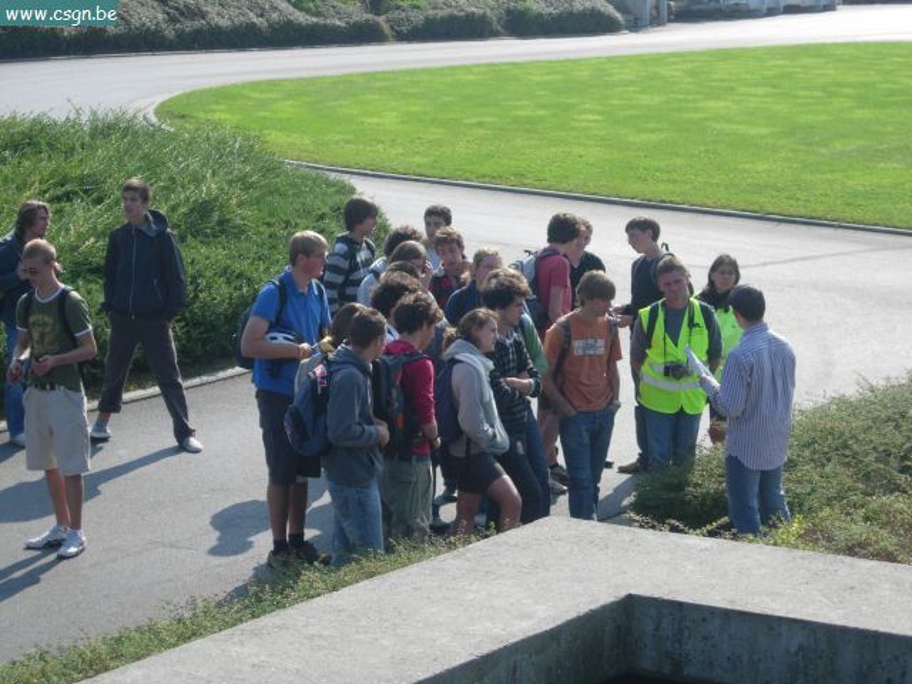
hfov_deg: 17.4
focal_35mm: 113
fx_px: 2977
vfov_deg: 13.1
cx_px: 456
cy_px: 342
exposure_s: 1/384
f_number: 4.9
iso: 64
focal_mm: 23.4
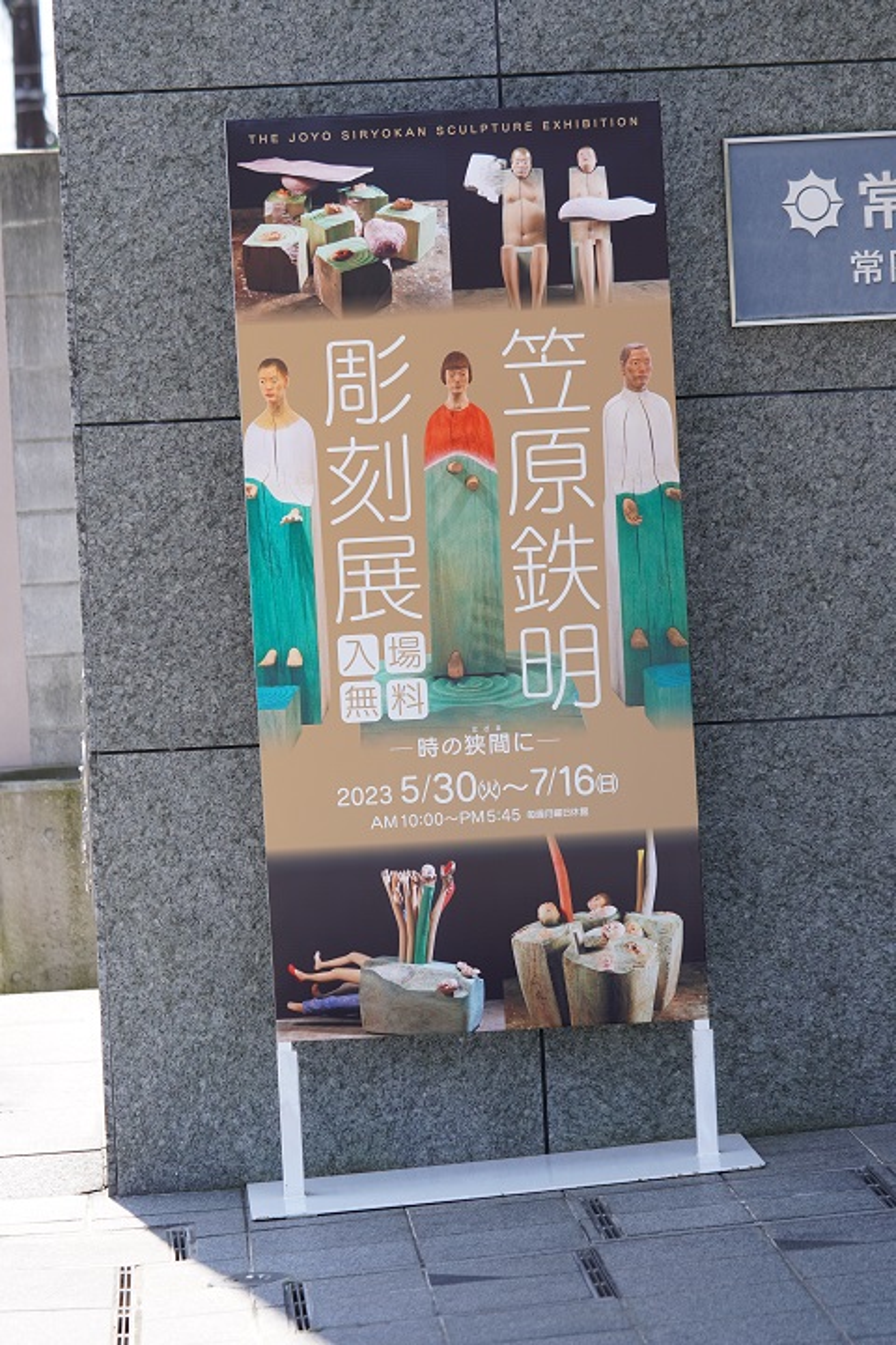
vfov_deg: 15.2
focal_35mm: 135
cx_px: 448
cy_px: 672
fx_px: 5040
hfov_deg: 10.2
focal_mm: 90
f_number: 3.5
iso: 100
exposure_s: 1/250
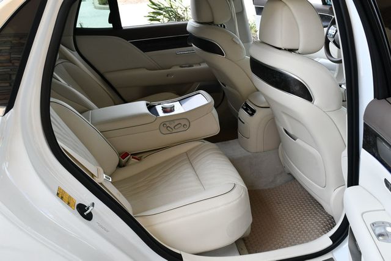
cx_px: 196
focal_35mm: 36
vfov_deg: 36.9
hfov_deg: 53.1
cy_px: 130
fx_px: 391
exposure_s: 1/250
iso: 280
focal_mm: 18
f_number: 5.6
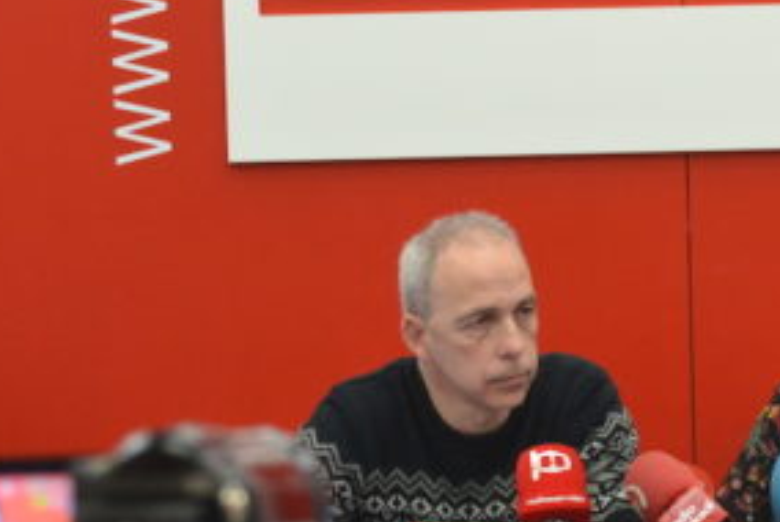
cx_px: 750
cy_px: 242
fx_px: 3340
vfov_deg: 8.9
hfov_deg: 13.2
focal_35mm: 154
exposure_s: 1/60
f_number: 4.8
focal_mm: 38
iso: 1100
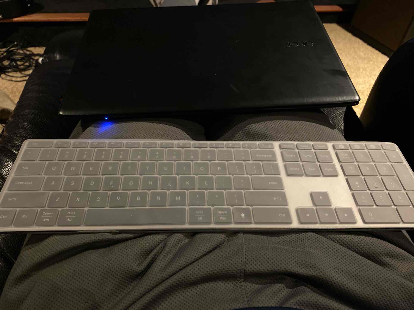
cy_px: 155
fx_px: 311
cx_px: 207
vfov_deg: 53.1
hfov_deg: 67.3
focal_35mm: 26
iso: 800
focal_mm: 4.25
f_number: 1.8
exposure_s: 1/24
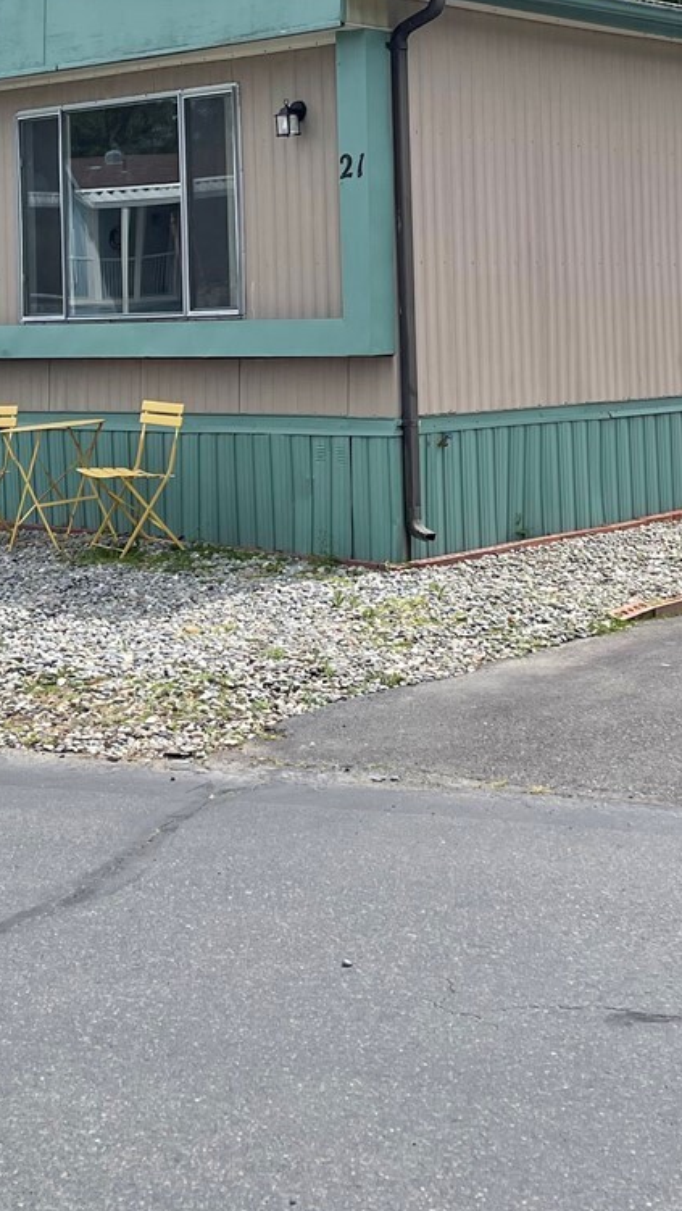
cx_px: 430
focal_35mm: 58
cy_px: 281
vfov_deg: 35.1
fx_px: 1863
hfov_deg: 20.7
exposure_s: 1/3165
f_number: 1.6
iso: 32
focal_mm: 5.1
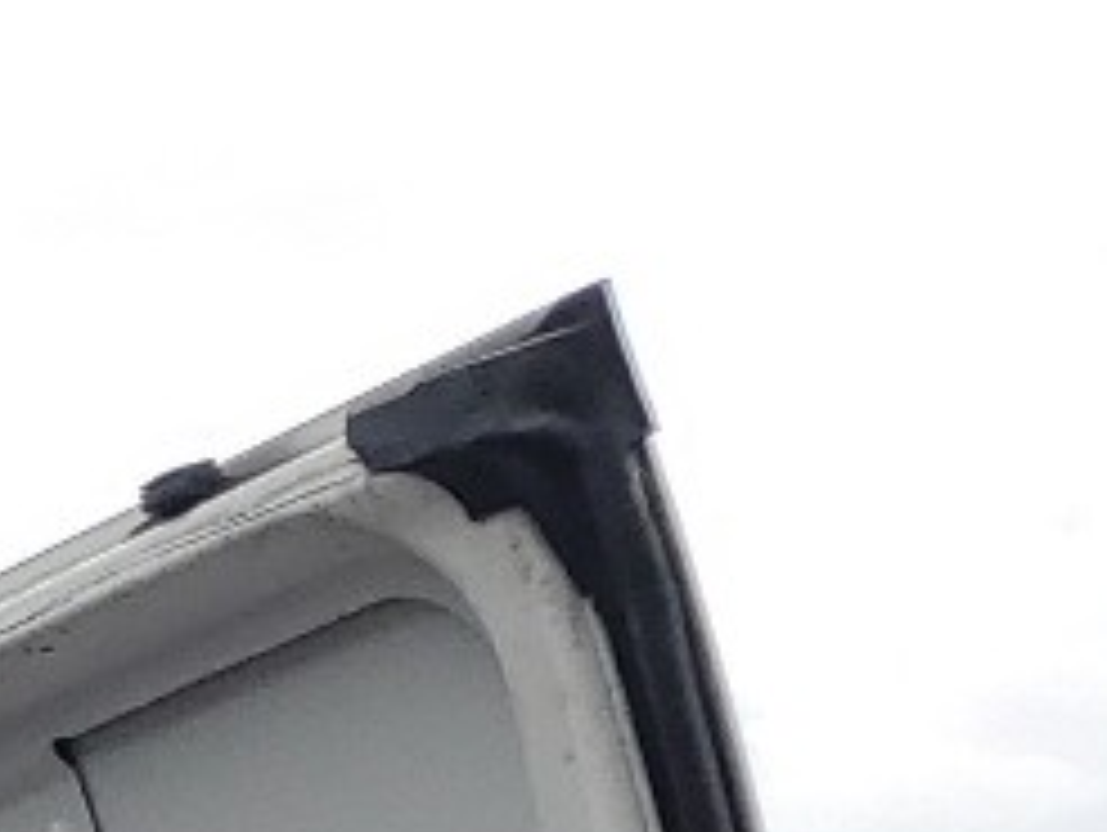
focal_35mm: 169
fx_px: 5410
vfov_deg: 7.7
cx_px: -1854
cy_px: 2447
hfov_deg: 9.8
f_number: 1.5
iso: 50
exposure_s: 1/1250
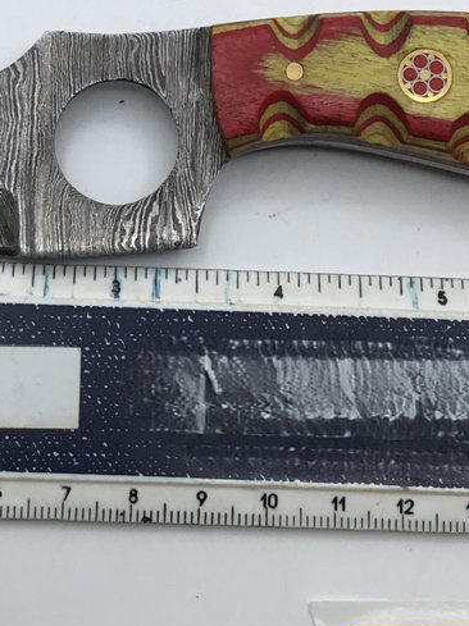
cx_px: 147
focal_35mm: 72
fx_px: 1302
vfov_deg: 26.2
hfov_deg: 20.3
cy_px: 68
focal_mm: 3.3
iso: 25
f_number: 2.4
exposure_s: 1/120
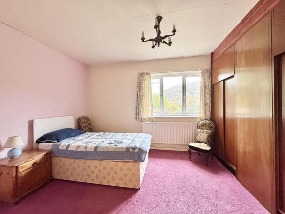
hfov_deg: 102.1
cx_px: 142
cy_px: 107
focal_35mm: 14
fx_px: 115
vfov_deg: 85.7
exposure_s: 1/100
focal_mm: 2.22
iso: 250
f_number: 2.2
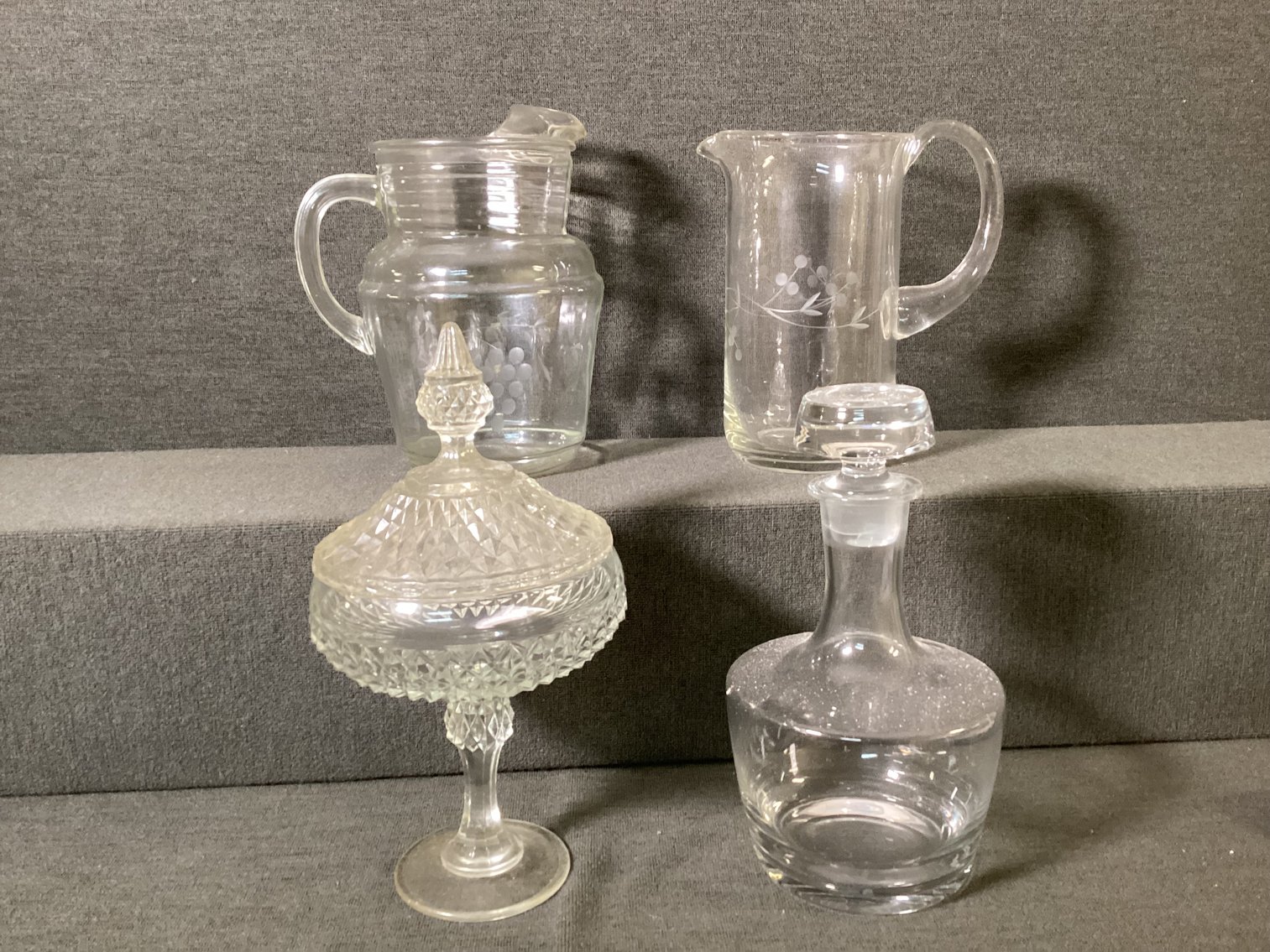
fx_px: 1137
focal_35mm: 31
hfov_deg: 58.3
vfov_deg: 45.4
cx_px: 635
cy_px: 476
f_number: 2.4
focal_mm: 3.3
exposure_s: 1/30
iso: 320
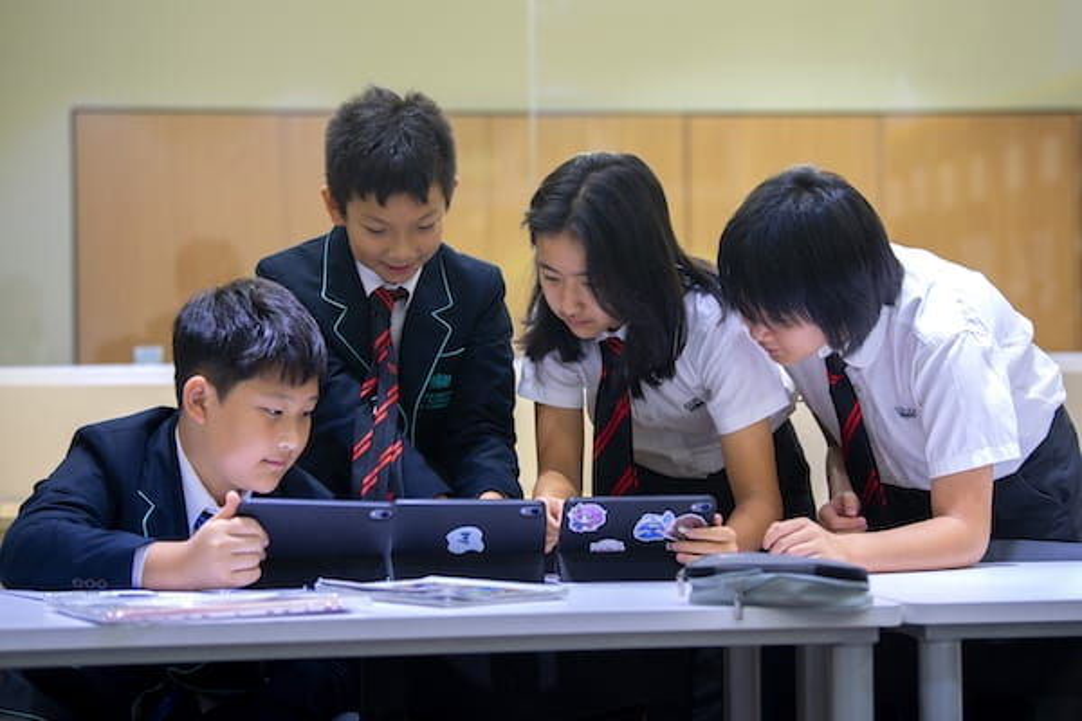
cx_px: 541
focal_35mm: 98
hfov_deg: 20.8
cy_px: 360
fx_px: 2945
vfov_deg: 14.0
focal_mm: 98
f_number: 2.8
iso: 800
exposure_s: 1/125
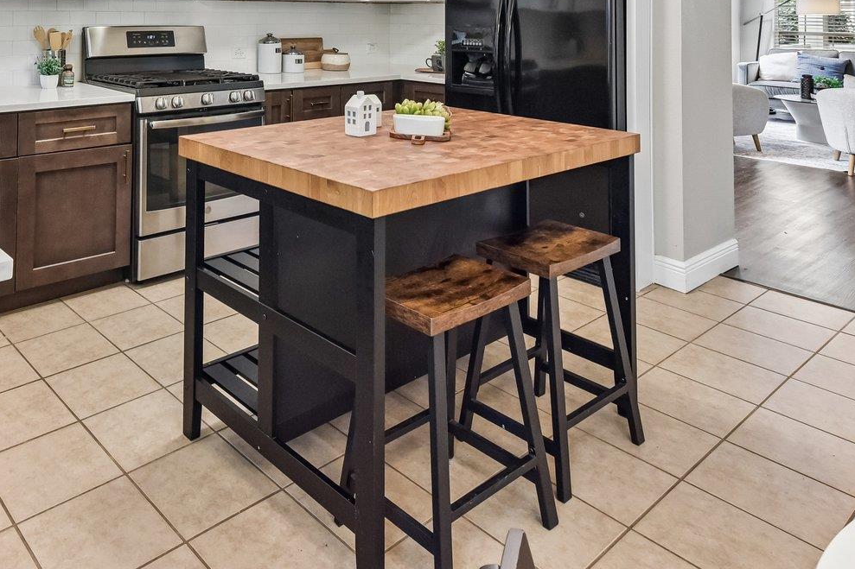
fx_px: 689
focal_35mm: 29
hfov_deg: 60.8
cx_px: 234
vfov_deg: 39.5
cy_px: -2
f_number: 8
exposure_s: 1/15
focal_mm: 14
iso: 720
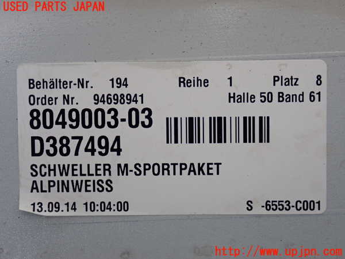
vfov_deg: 23.7
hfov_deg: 31.2
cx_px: 172
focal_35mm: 62
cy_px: 130
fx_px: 618
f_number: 3.6
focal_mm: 11.09
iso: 320
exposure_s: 1/125
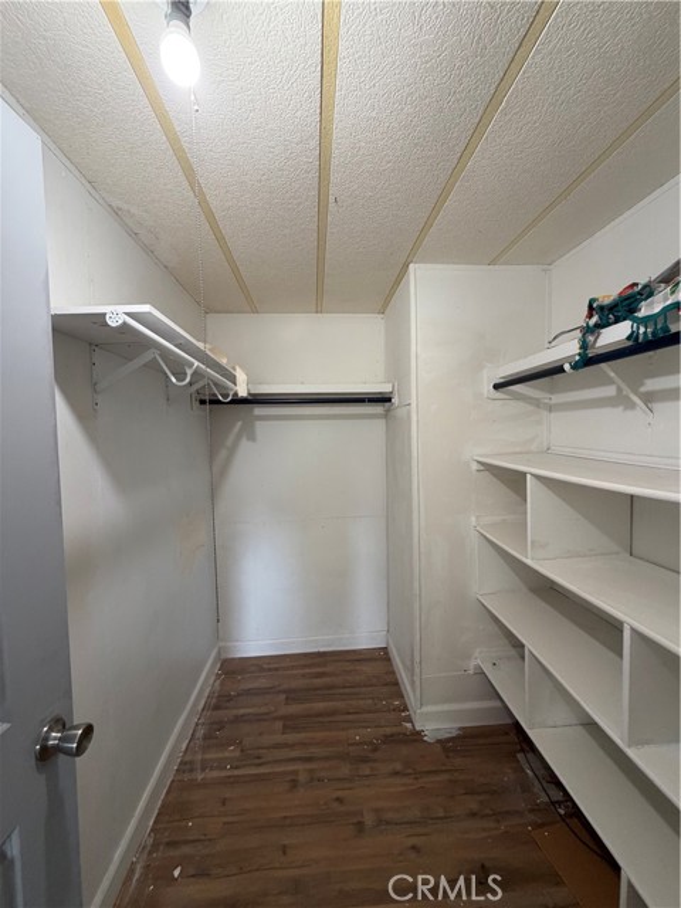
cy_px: 454
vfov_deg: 102.1
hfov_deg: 85.7
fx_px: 367
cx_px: 340
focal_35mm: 14
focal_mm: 2.22
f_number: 2.2
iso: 200
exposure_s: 1/60
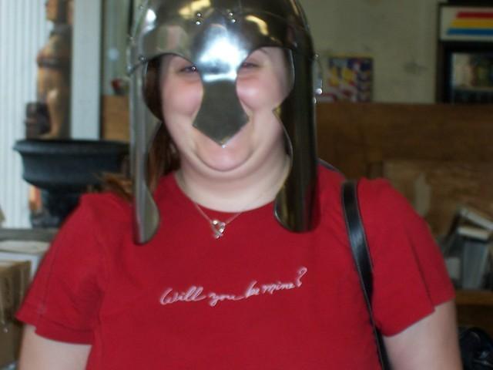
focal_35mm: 111
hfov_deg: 17.7
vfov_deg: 13.3
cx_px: 246
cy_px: 185
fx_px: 1581
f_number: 4.8
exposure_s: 1/90
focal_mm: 16.8
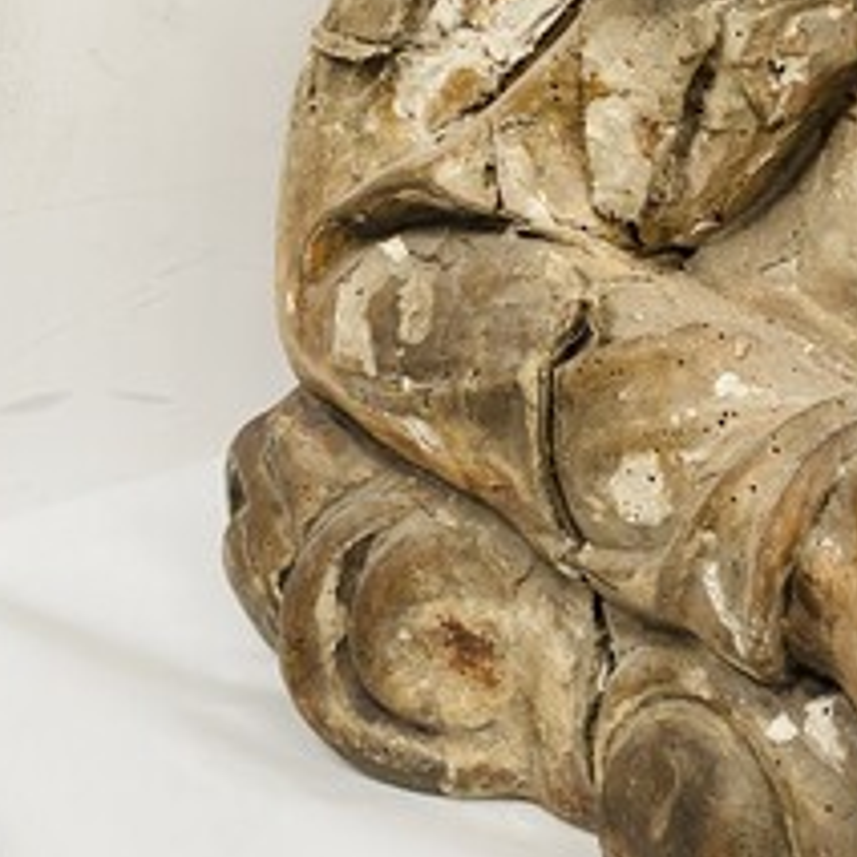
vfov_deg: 32.7
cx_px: 606
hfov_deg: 32.4
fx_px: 1457
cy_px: 372
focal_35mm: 52
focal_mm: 4.25
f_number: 1.8
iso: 160
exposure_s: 1/60
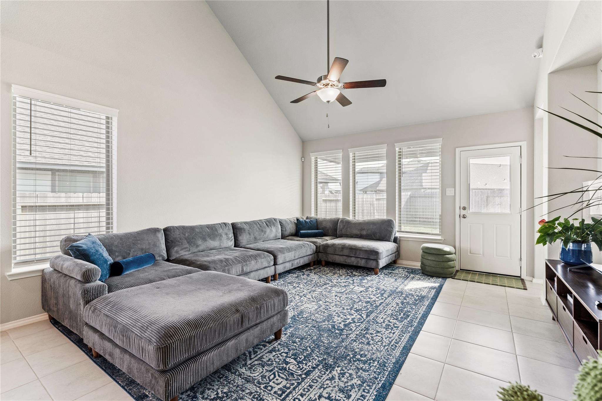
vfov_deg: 73.7
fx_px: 268
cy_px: 200
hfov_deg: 96.7
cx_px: 301
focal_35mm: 16
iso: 200
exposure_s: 1
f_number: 9
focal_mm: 16
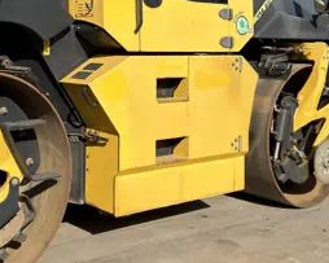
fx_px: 574
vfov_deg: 25.1
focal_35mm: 59
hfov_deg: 31.3
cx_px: 73
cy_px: 34
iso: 64
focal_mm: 6.76
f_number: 1.78
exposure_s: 1/4545
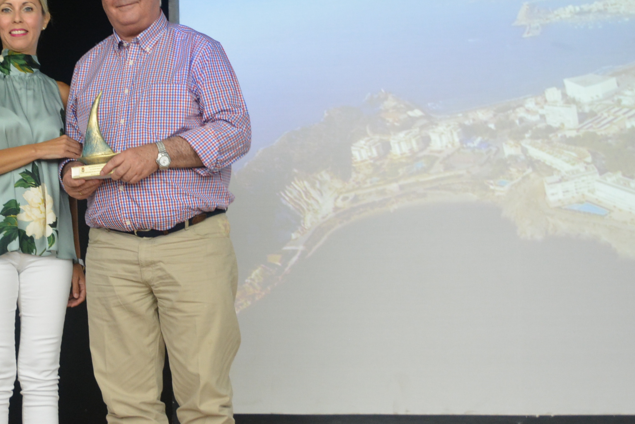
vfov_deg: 16.7
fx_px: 1447
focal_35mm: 82
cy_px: 182
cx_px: 87
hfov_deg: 24.2
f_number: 4.2
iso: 900
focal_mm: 28
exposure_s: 1/30
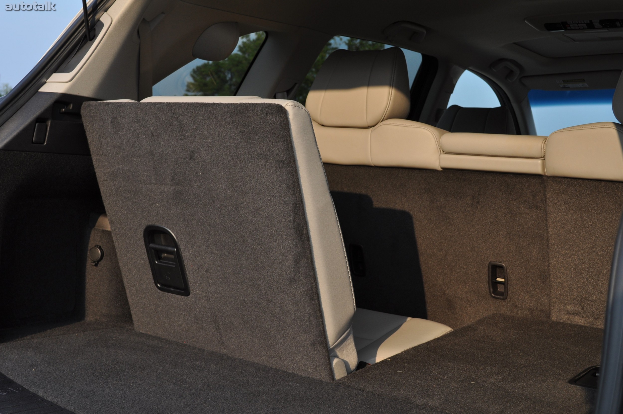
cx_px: 312
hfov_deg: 41.2
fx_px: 830
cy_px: 207
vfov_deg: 28.0
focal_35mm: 48
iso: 200
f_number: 7.1
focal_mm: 32
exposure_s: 1/200
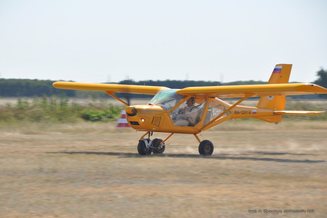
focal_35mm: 190
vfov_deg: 7.2
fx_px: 1721
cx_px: 163
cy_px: 109
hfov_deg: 10.9
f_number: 8
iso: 200
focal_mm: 125
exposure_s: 1/125
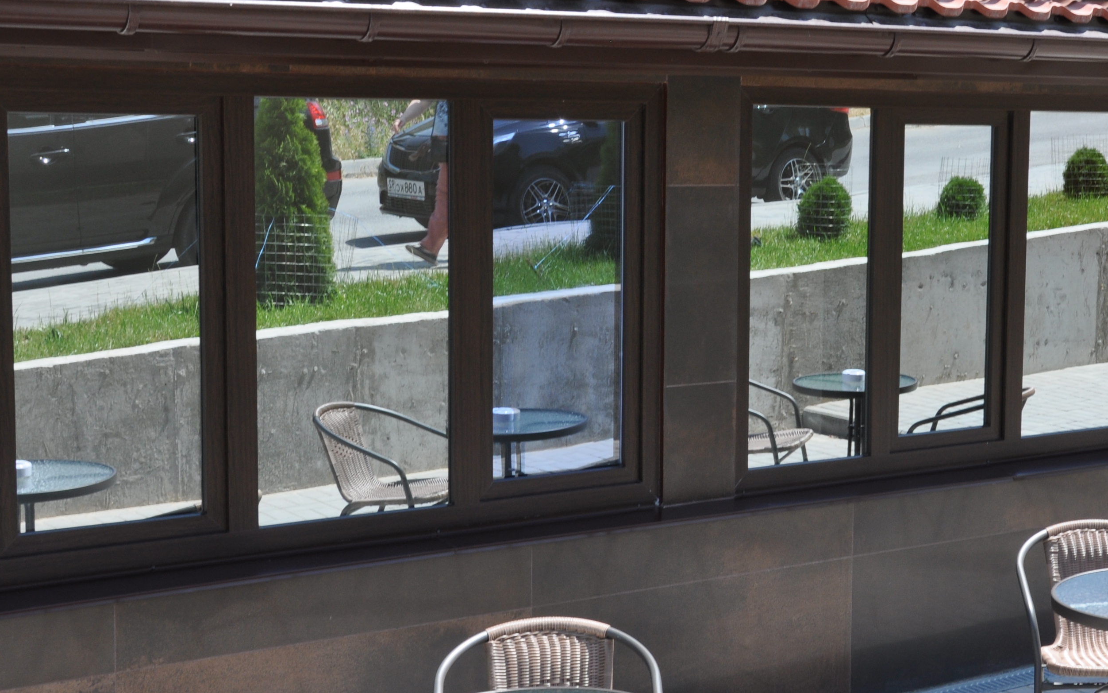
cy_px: 322
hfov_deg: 29.6
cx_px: 861
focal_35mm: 68
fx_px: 2053
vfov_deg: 19.1
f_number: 10
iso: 200
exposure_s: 1/100
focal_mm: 26
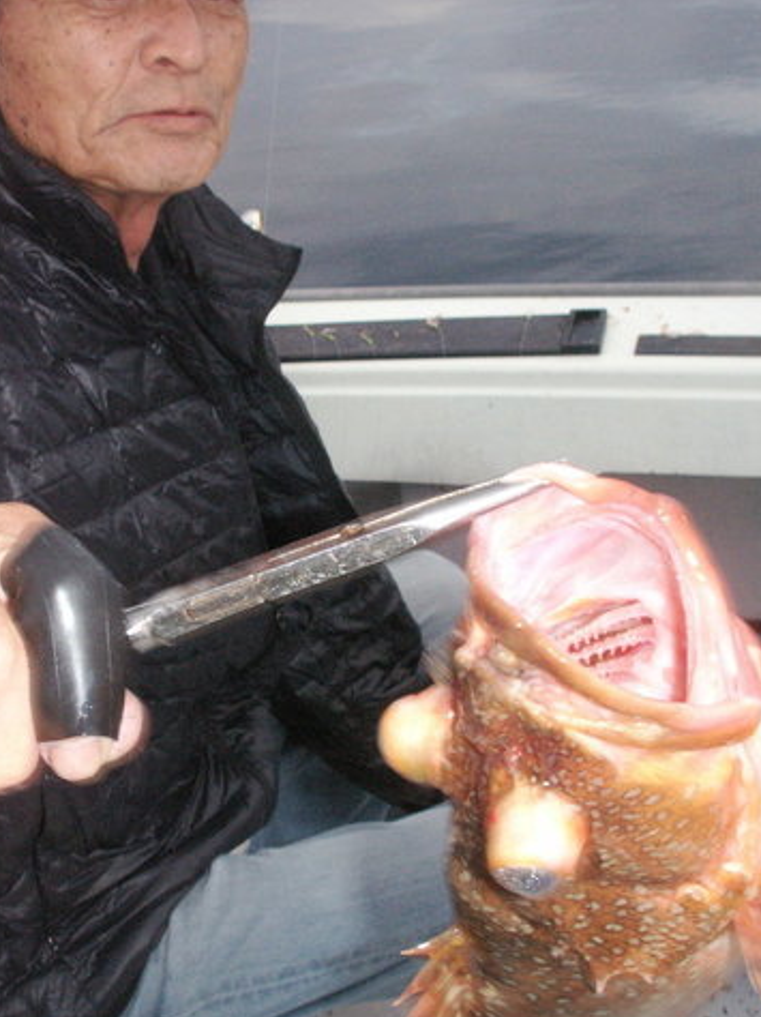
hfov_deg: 29.0
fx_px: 1467
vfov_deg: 38.2
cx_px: 298
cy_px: 513
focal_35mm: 50
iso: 160
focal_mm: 7.7
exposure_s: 1/60
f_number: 7.1
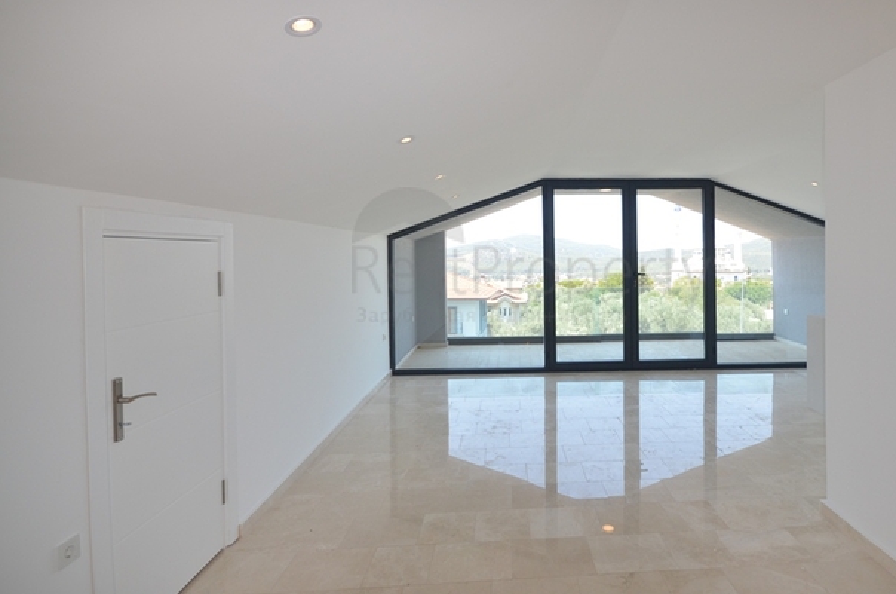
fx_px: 447
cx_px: 532
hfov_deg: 89.1
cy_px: 258
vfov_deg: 66.9
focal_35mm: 18
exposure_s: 1/200
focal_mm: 10
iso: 400
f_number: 7.1
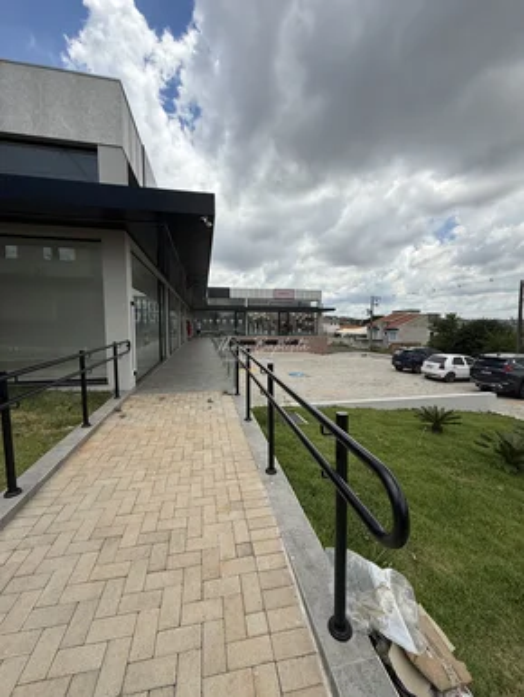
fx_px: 282
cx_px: 262
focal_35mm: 14
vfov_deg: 102.0
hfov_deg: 85.7
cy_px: 348
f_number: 2.2
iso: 50
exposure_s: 1/2092
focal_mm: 2.22
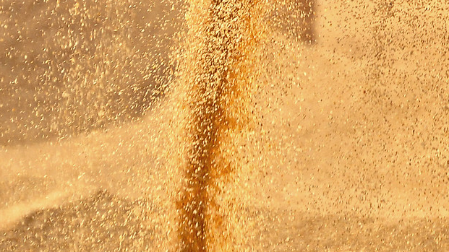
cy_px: -116
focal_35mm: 637
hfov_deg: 3.4
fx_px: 7583
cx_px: 397
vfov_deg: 1.9
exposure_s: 1/2000
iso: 400
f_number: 5.6
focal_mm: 105
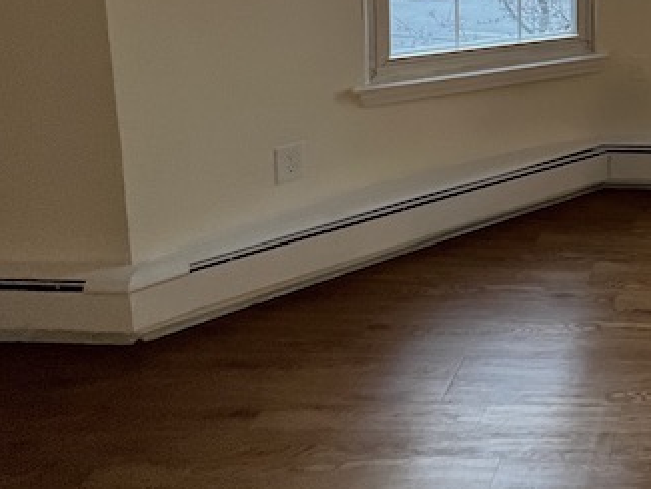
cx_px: 765
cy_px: -68
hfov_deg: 41.1
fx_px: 602
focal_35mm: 32
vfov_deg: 36.3
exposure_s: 1/120
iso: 160
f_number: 1.8
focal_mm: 1.57
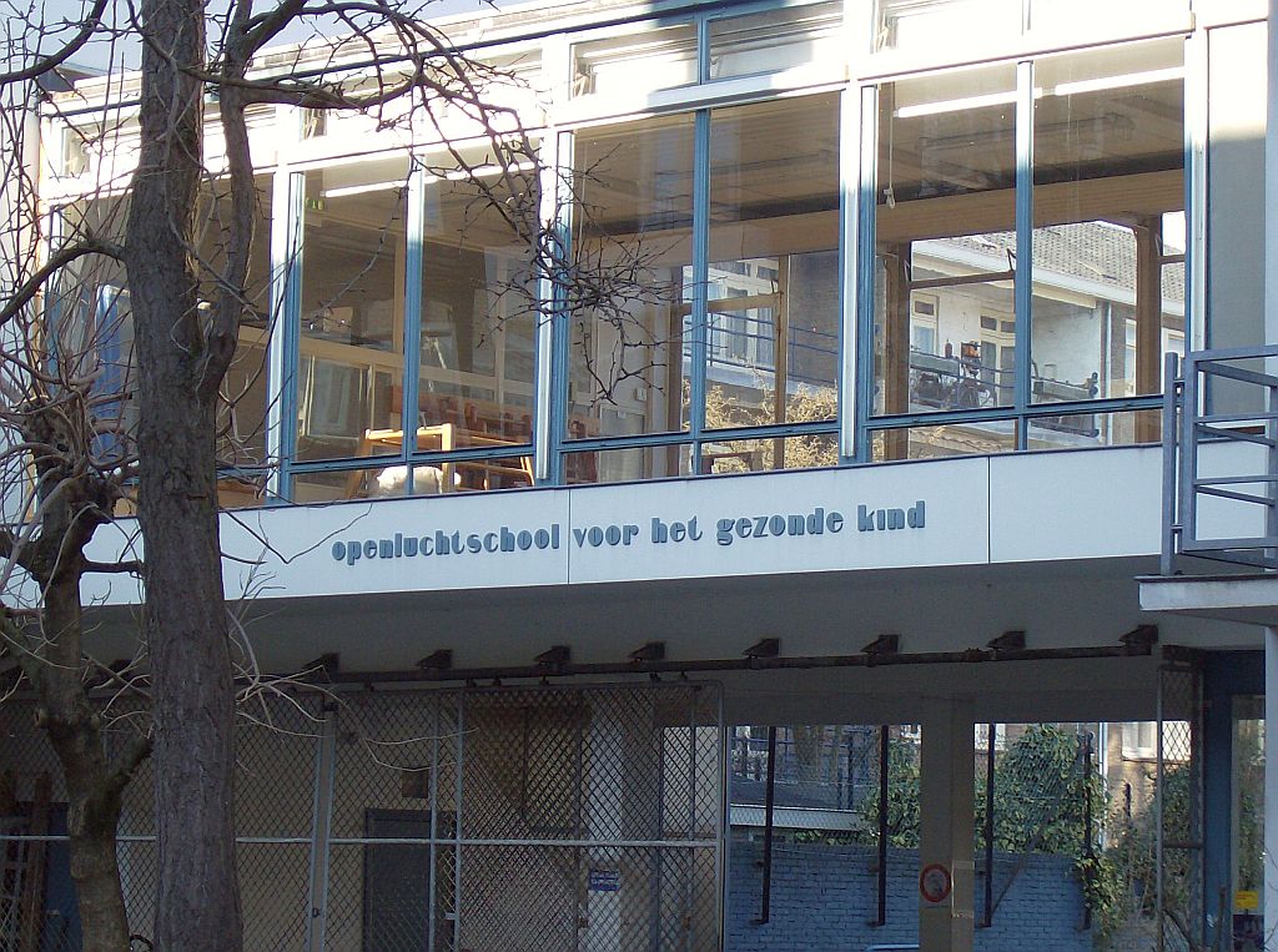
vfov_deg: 13.7
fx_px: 3978
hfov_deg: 18.3
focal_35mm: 108
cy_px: 476
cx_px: 639
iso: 100
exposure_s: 1/137
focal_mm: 18
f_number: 4.8
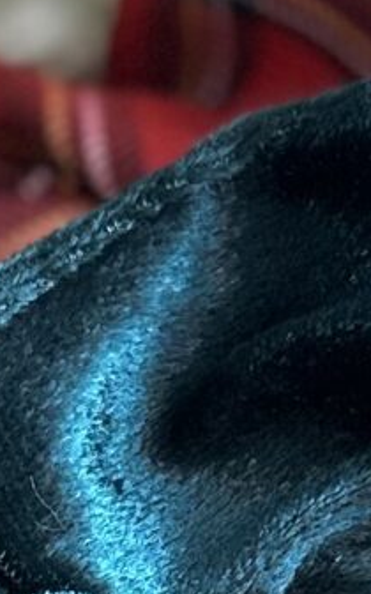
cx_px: 288
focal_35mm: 194
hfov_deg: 6.8
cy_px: 748
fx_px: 3138
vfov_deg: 10.6
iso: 250
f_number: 1.78
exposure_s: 1/86
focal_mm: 6.86
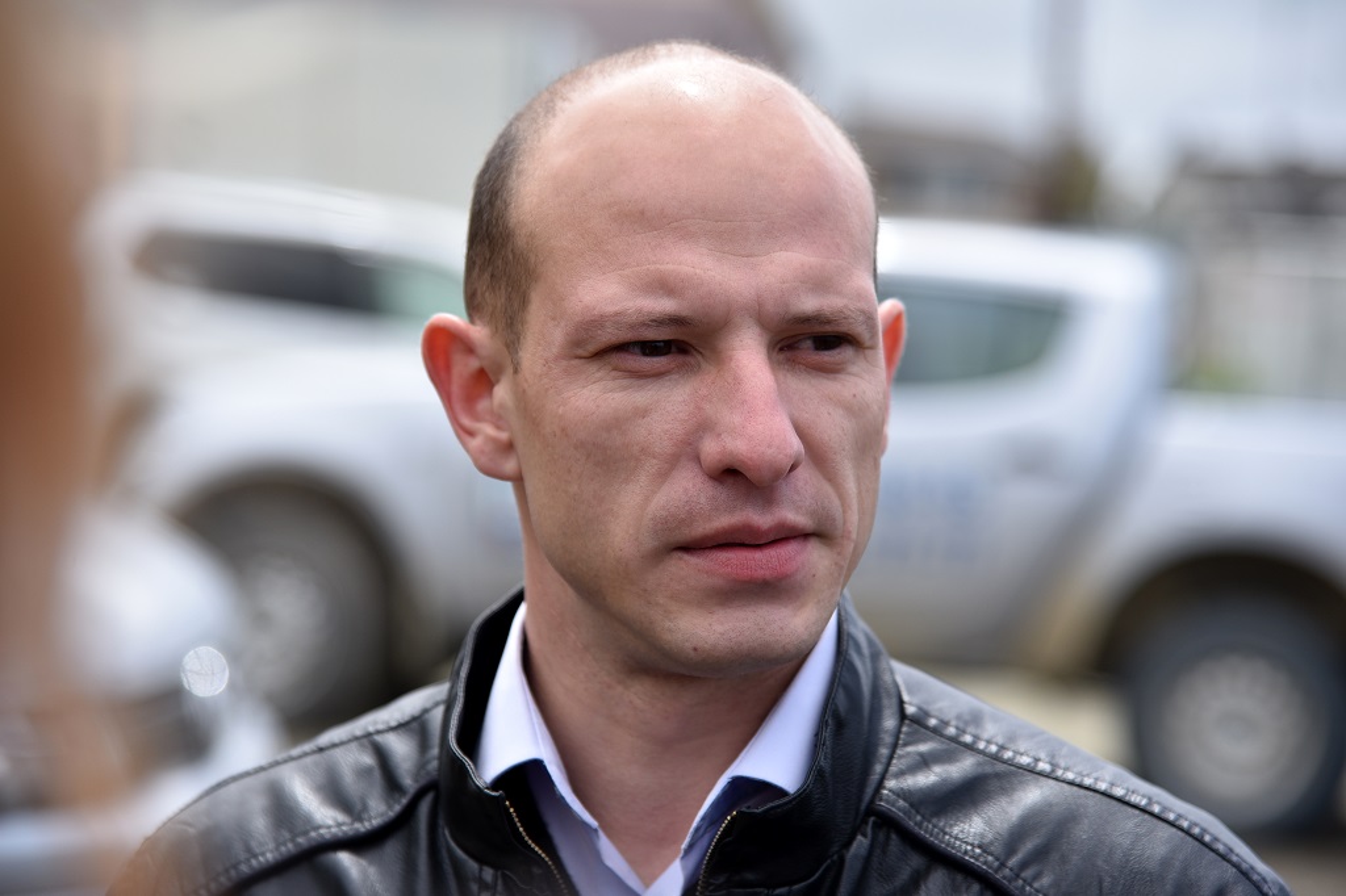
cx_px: 673
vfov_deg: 11.4
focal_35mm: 120
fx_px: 4485
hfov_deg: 17.1
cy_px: 448
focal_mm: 120
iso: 400
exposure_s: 1/2000
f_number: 4.5
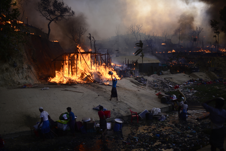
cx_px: 113
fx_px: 220
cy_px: 76
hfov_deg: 54.4
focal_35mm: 35
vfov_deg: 37.9
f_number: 1.4
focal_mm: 35
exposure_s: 1/4000
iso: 125
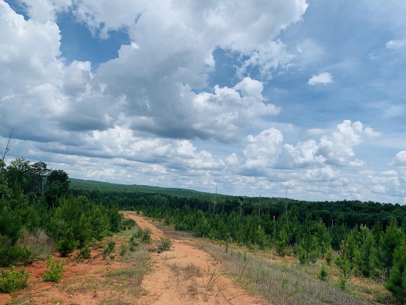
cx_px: 203
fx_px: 305
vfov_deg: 53.1
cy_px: 152
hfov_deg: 67.3
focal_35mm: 26
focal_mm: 4.25
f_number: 1.8
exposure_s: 1/4673
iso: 25
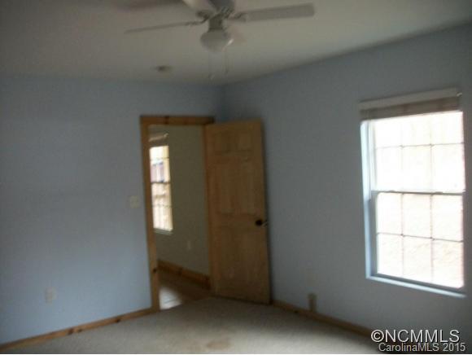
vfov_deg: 44.2
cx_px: 236
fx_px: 437
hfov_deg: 56.8
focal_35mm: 32
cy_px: 178
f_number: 2.9
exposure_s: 1/8
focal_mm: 5.7
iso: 250
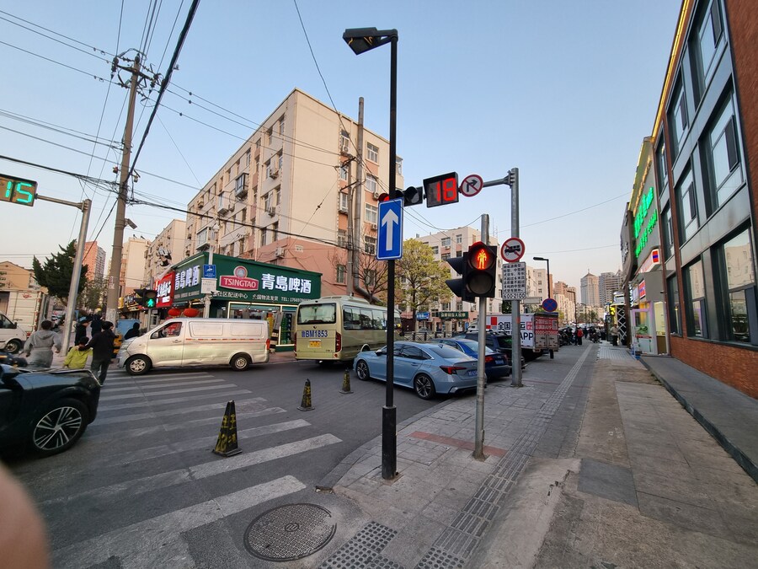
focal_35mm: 13
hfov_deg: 106.2
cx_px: 379
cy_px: 284
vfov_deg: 89.9
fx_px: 285
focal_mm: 2.2
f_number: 2.2
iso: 50
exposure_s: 1/120
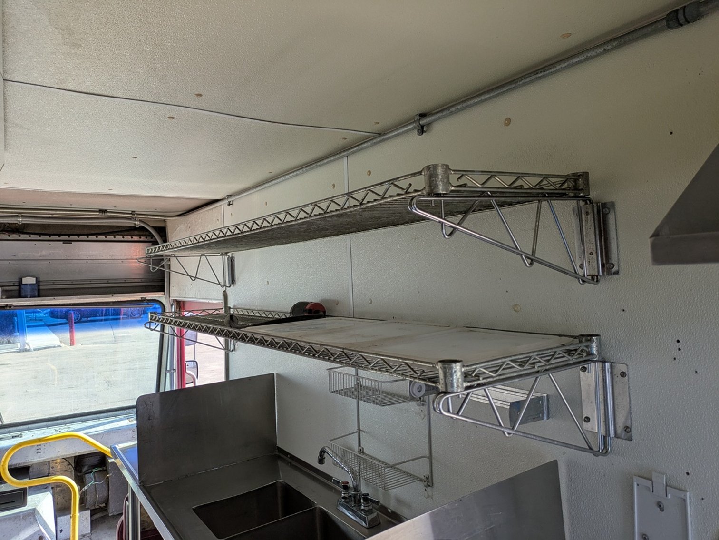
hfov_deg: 69.4
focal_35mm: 25
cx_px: 360
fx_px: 519
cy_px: 270
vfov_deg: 54.9
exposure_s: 1/390
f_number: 1.89
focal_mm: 5.43
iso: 40
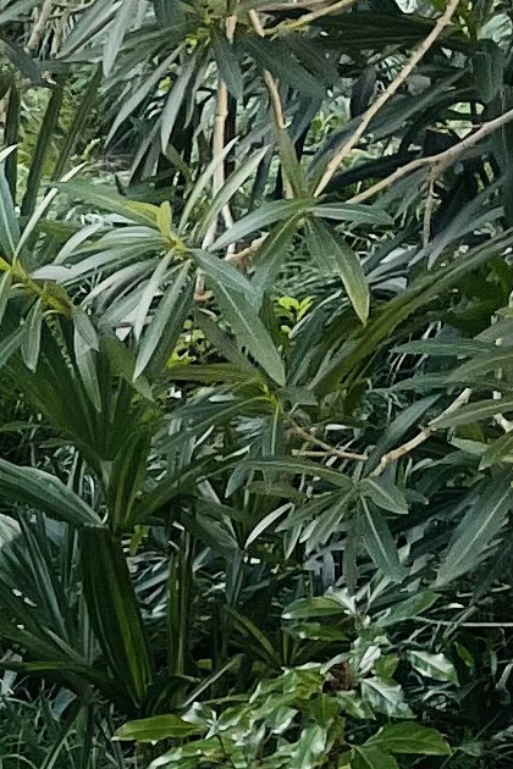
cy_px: 1049
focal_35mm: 173
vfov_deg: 11.5
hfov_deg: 6.7
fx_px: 3698
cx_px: -1302
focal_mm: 4.2
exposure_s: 1/301
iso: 32
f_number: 1.6
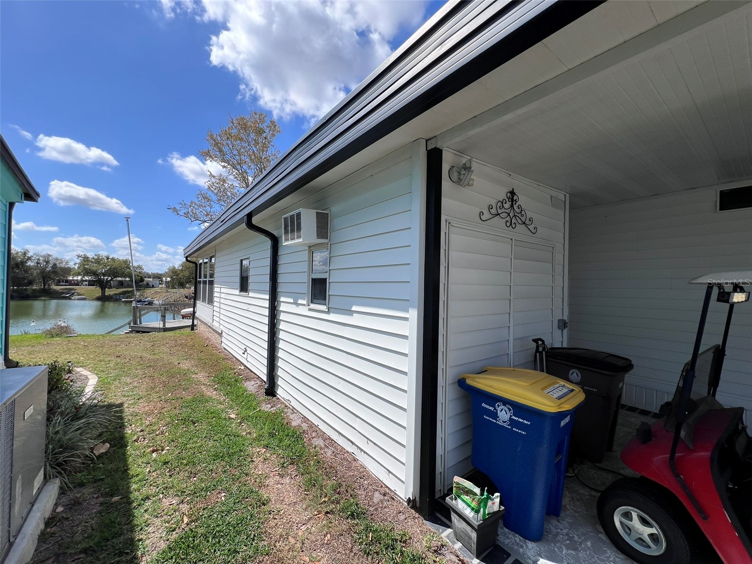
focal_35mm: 13
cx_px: 376
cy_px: 282
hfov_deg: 106.2
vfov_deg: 89.9
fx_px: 282
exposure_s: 1/2053
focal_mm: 1.57
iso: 32
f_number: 1.8
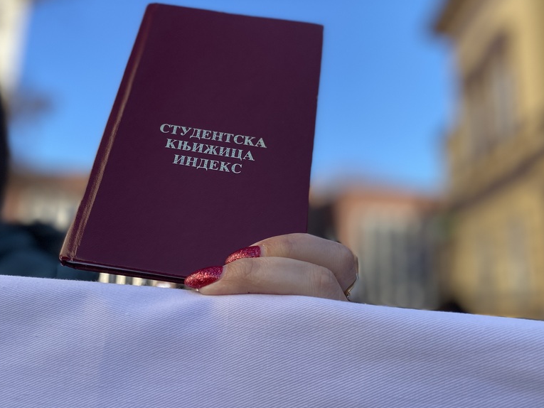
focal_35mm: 34
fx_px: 534
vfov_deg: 41.7
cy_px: 182
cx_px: 231
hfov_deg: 53.7
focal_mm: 4.25
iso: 32
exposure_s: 1/1007
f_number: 1.8
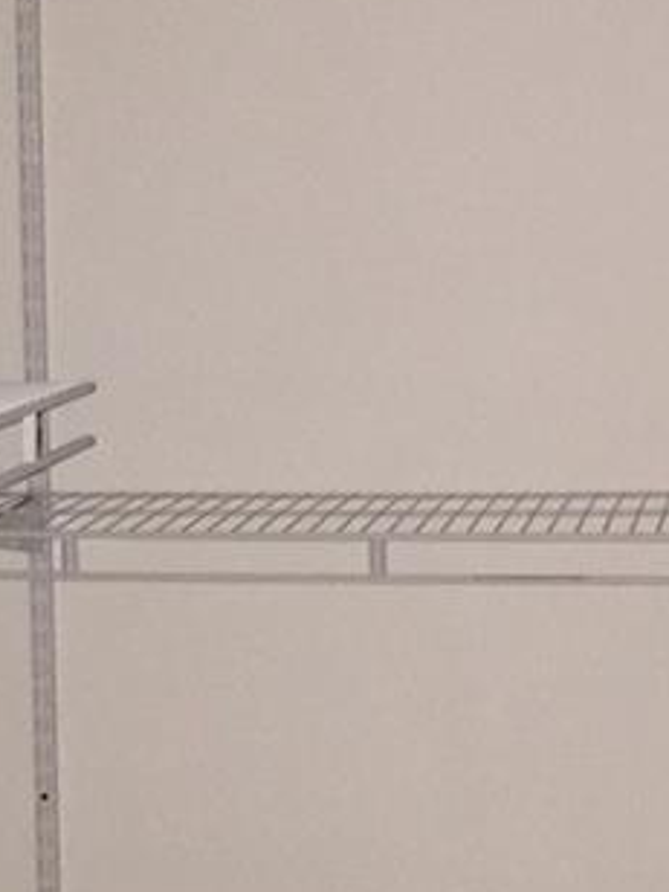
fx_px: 2912
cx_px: 145
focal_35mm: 113
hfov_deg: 13.1
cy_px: 489
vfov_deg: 17.4
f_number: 2.2
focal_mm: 4.15
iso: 160
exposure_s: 1/16
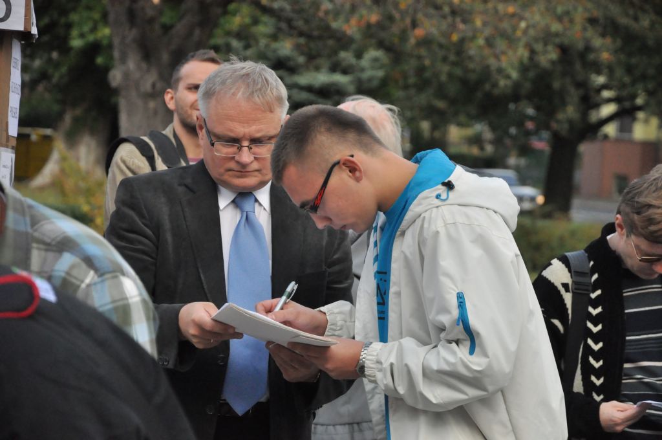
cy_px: 220
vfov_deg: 8.7
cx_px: 331
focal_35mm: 158
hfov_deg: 13.1
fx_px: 2893
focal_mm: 105
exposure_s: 1/2500
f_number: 5.6
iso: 2000
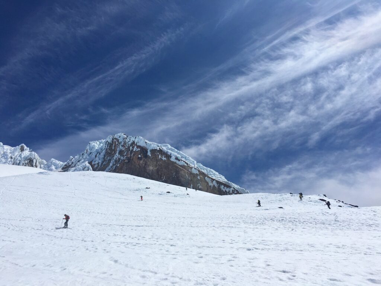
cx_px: 190
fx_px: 319
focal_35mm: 29
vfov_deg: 48.2
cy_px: 143
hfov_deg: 61.7
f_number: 2.2
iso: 25
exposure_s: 1/6410
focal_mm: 4.15
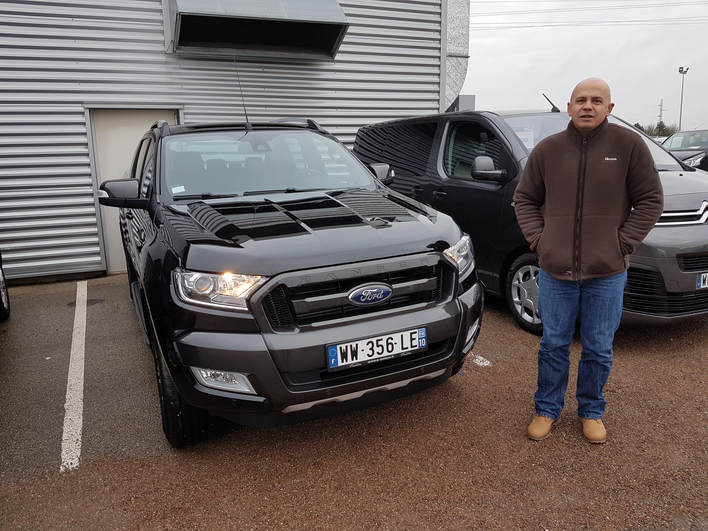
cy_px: 266
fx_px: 532
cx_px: 354
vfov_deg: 53.1
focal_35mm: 26
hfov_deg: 67.3
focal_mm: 4.2
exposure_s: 1/279
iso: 40
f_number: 1.7
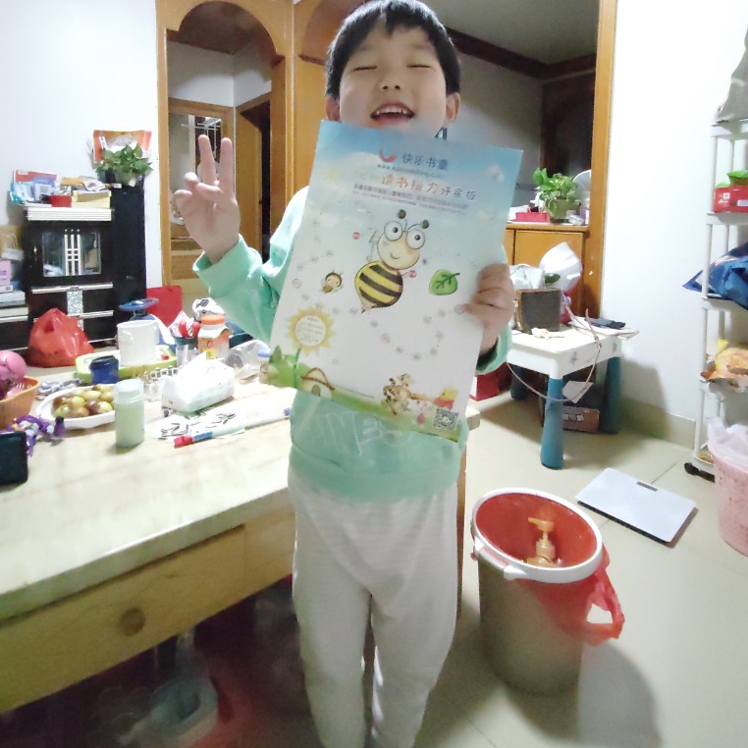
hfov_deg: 77.7
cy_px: 258
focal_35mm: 19
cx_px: 372
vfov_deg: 75.6
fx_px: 464
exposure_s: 1/17
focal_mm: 1.68
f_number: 2.2
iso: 4000
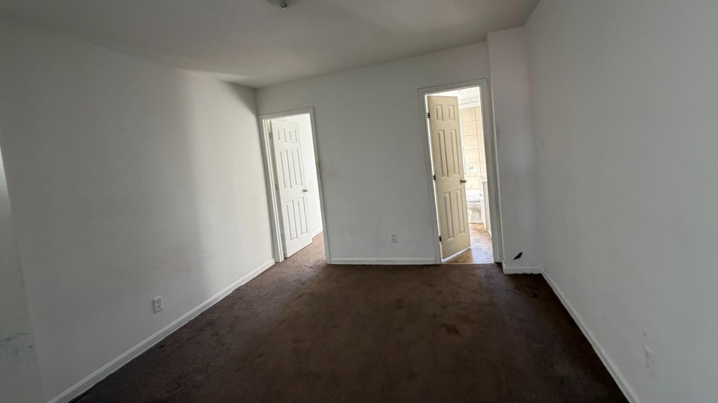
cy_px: 169
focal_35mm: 16
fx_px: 305
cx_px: 359
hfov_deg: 99.4
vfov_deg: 66.7
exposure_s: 1/121
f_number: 2.2
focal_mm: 2.22
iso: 320
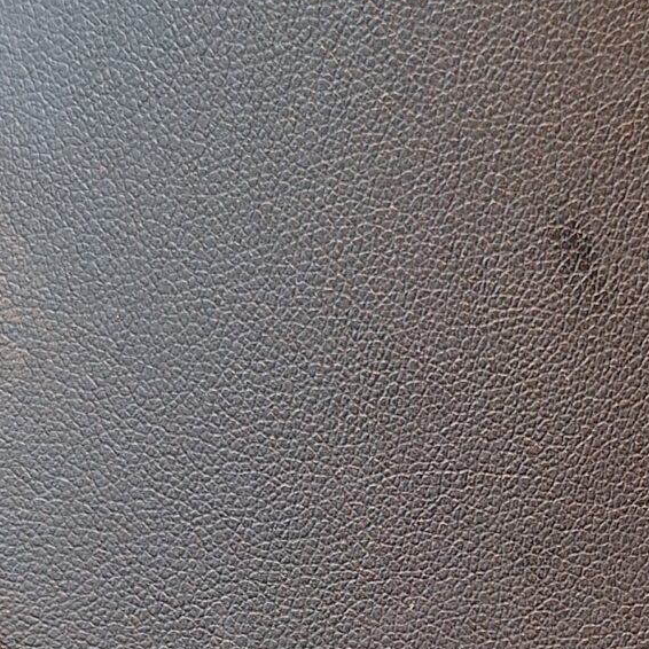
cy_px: 820
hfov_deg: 18.7
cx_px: 531
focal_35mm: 92
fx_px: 1951
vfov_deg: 17.8
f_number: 1.8
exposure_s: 1/60
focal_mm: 5.54
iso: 64
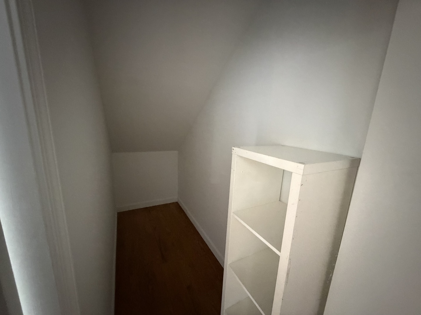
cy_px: 158
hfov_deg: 102.1
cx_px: 210
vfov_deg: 85.7
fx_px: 170
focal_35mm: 14
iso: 1250
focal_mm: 2.22
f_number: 2.2
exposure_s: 1/40
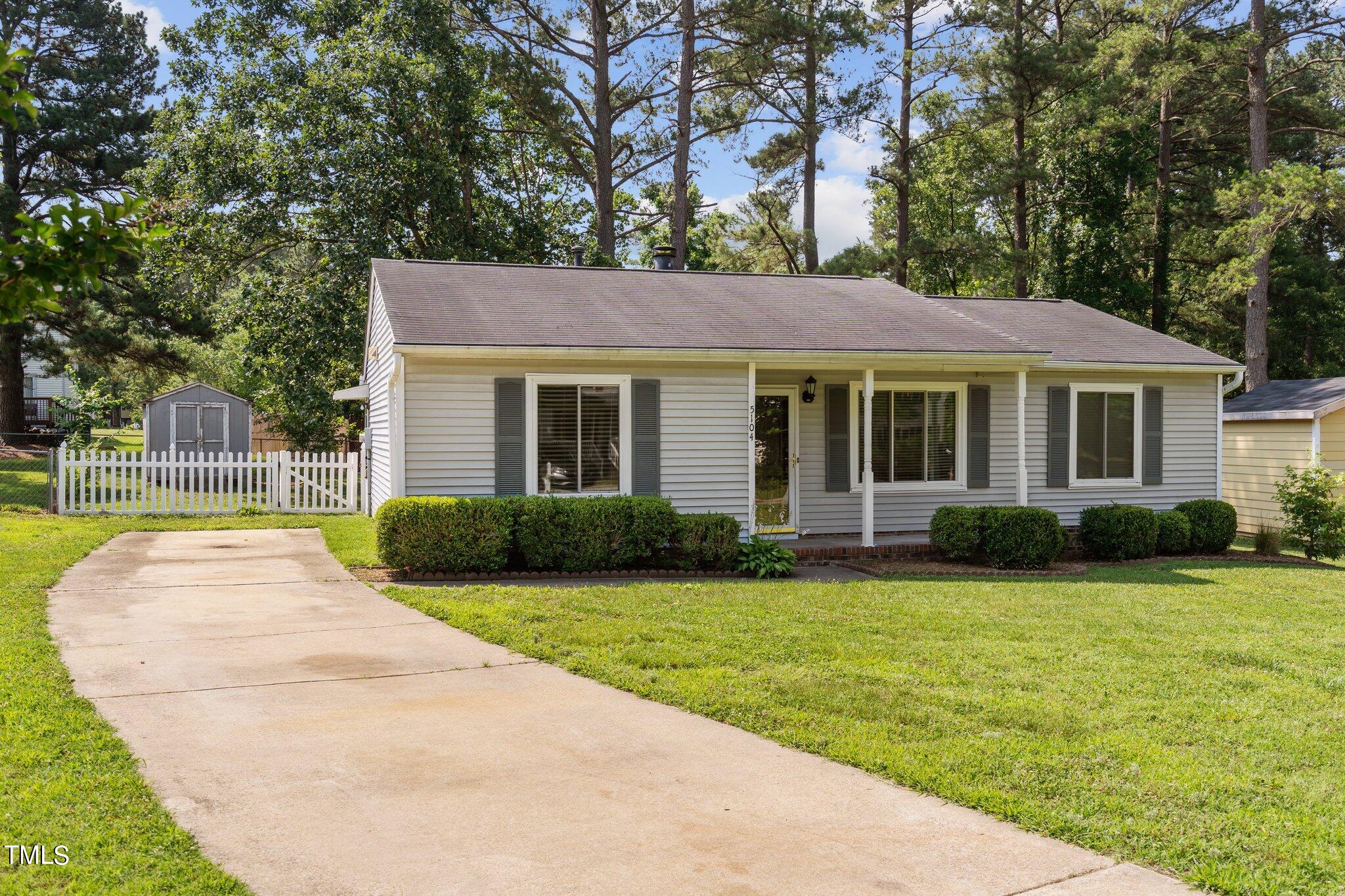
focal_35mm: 31
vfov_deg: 42.3
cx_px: 672
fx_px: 1158
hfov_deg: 60.3
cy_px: 448
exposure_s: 1/90
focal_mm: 31
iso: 100
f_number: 5.6
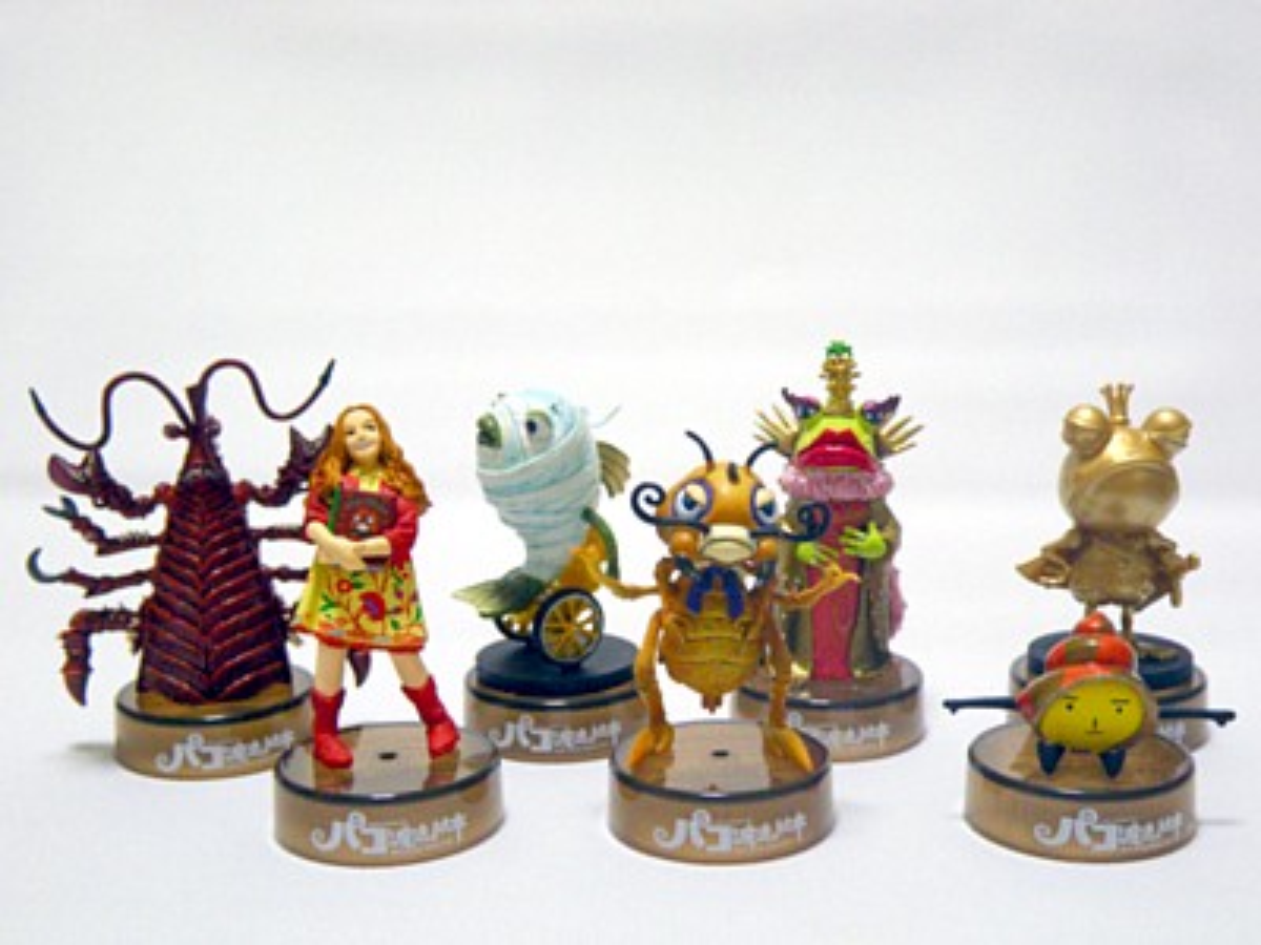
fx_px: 1530
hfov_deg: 44.8
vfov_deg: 34.3
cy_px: 472
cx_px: 630
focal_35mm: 42
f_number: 4.2
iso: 200
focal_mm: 7.5
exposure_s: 1/10
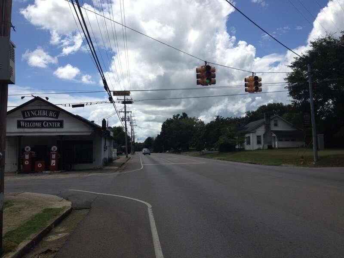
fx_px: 348
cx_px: 172
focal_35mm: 35
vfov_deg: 40.7
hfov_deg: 52.6
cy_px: 129
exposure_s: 1/2513
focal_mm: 4.28
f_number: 2.4
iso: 50
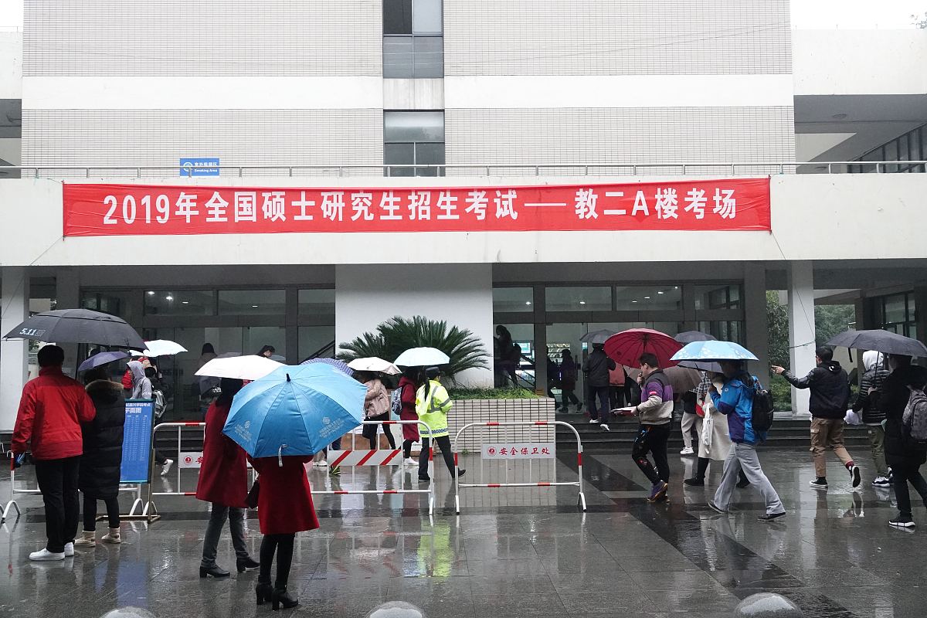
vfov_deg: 35.9
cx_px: 464
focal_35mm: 37
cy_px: 309
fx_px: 953
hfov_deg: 51.9
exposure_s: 1/320
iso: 2000
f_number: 3.2
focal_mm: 13.7
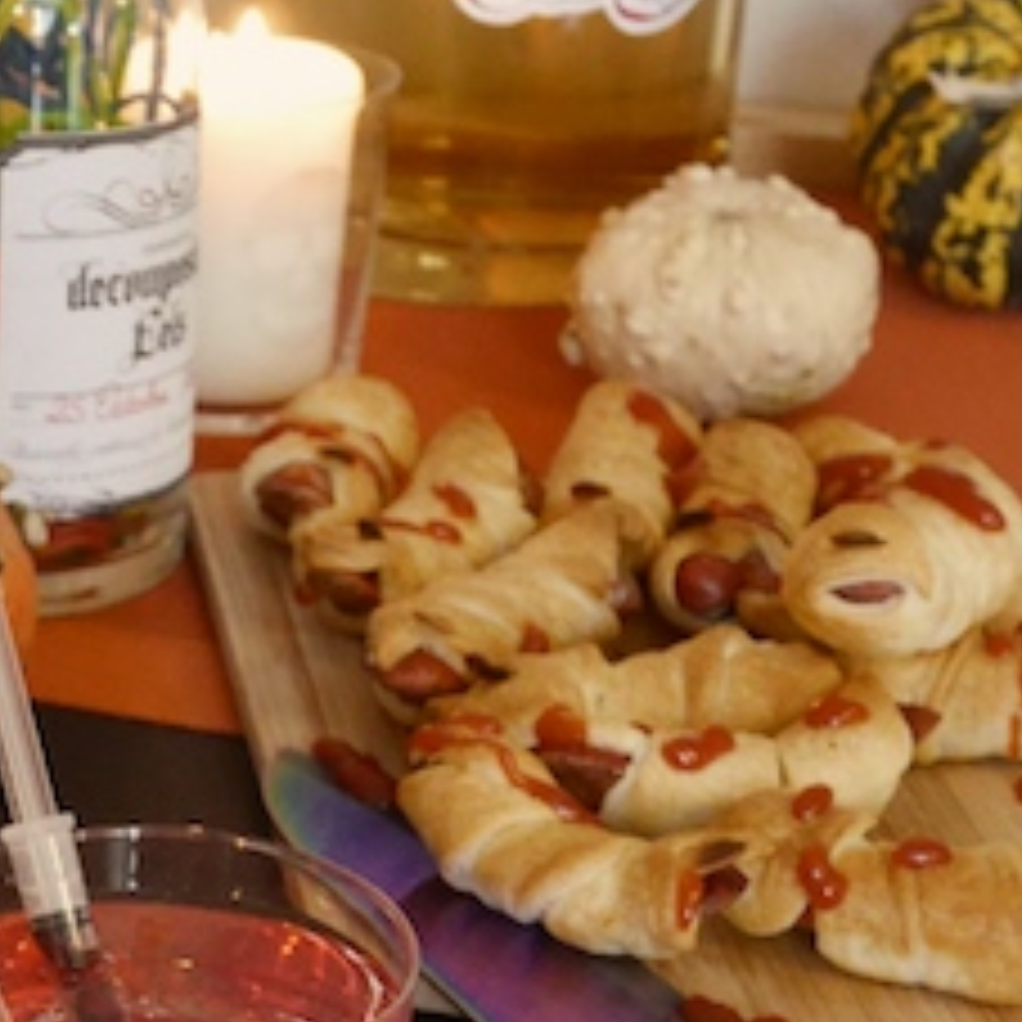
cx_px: -369
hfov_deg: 15.5
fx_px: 3541
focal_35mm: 106
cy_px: 833
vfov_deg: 16.3
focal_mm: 16
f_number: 3.9
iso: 3200
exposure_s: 1/50
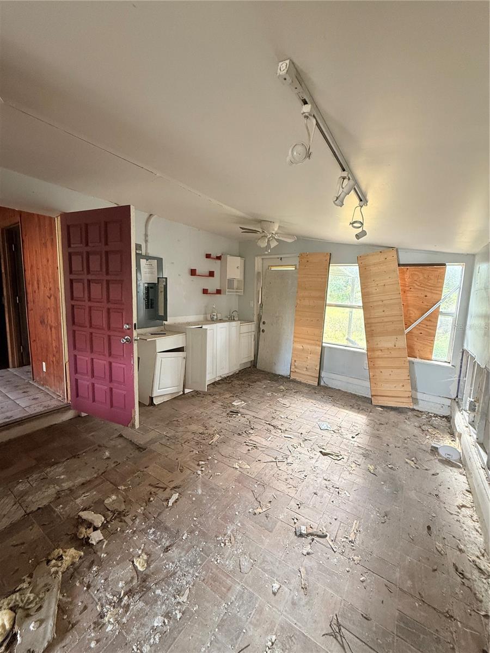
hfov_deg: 85.7
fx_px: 264
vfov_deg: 102.1
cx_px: 245
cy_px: 326
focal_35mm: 14
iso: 400
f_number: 2.2
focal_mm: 2.22
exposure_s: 1/60
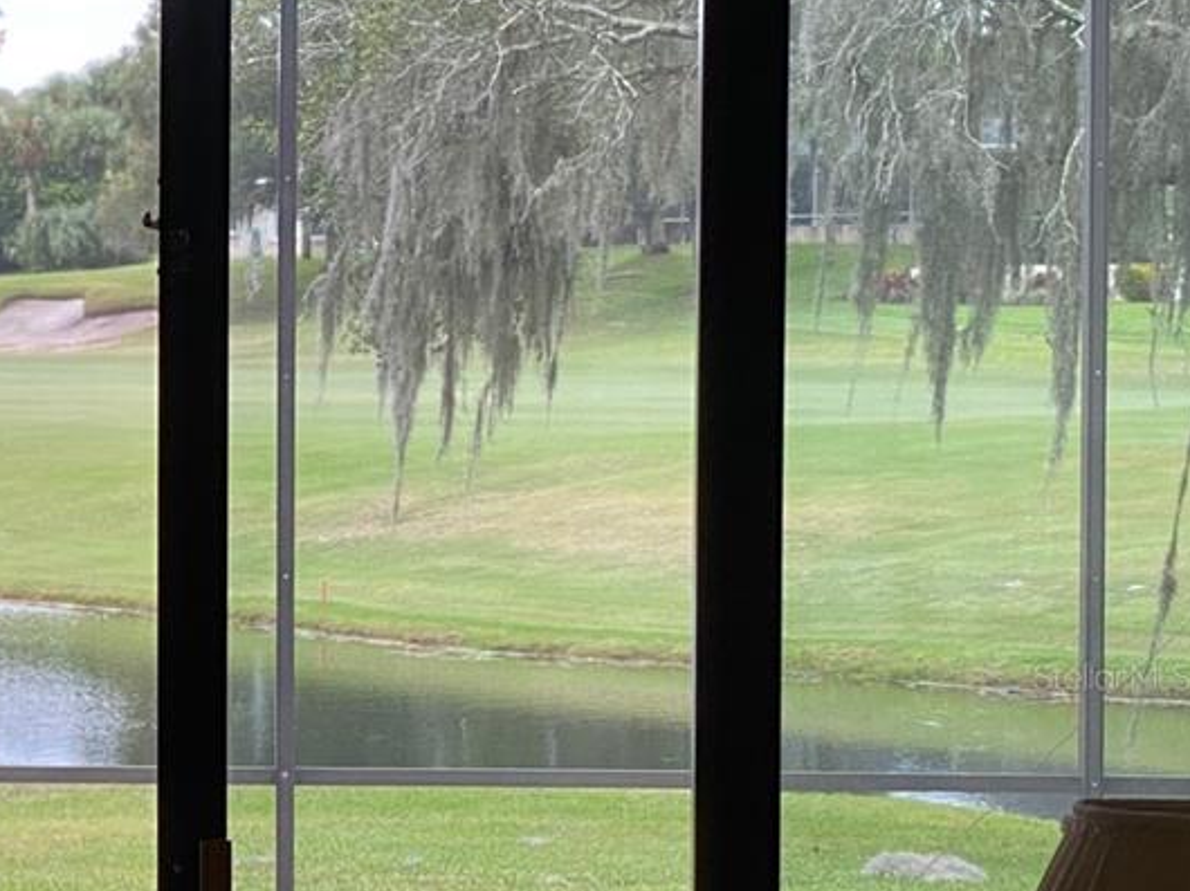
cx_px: -597
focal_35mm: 157
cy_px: 676
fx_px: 5395
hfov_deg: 12.0
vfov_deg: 9.4
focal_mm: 6
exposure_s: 1/122
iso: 50
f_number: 2
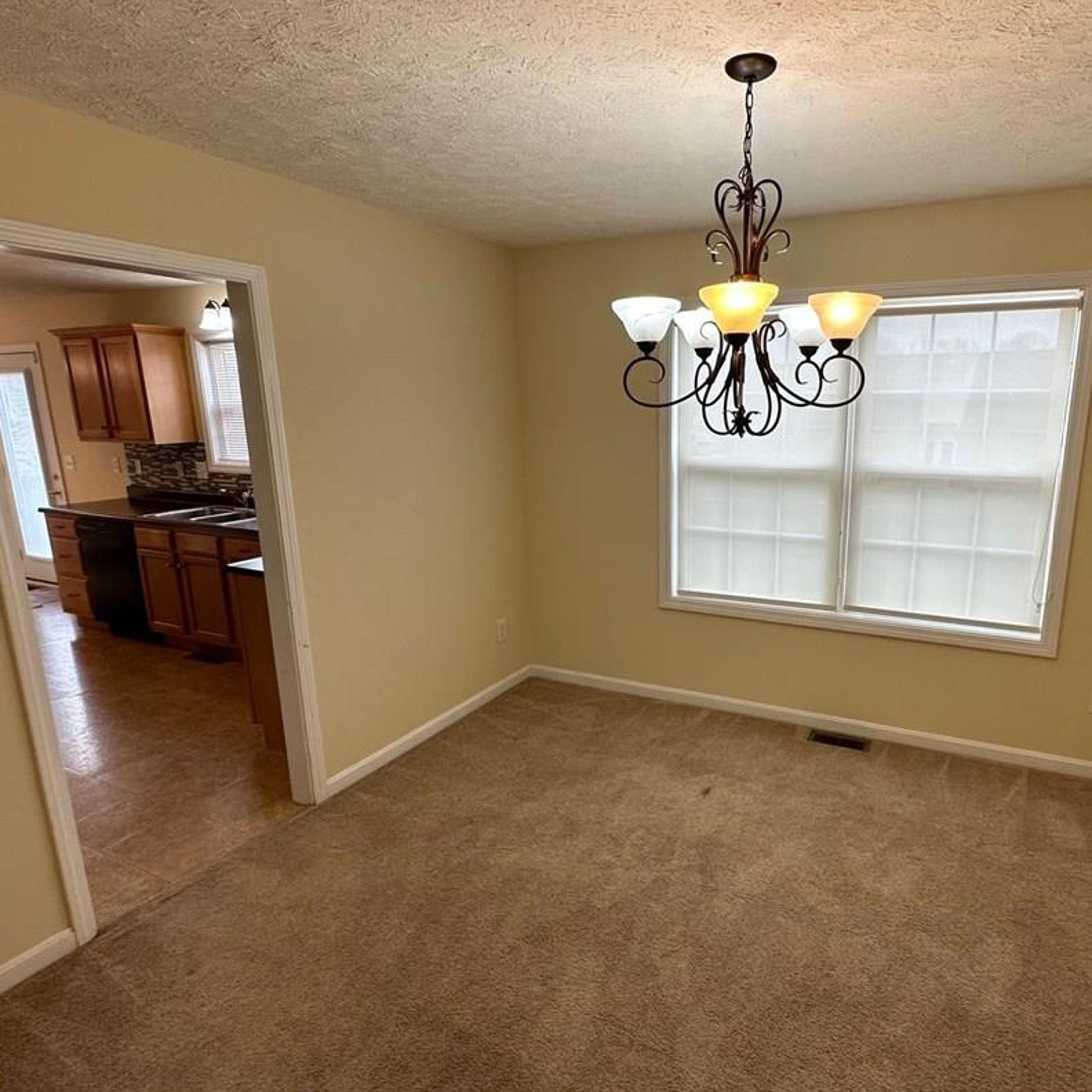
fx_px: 714
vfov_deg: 74.8
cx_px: 662
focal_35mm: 20
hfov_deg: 73.9
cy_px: 560
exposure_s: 1/120
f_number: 2.2
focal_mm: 2.22
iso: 80
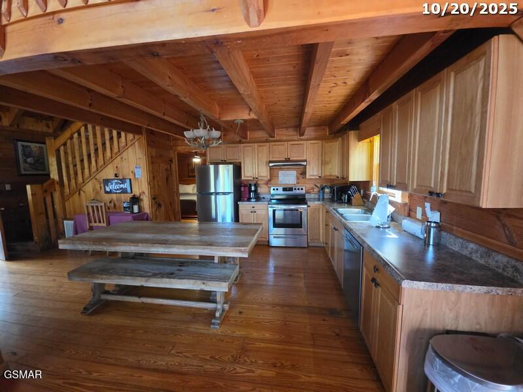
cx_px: 262
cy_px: 196
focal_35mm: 13
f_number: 1.9
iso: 640
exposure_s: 1/60
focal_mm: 2.2
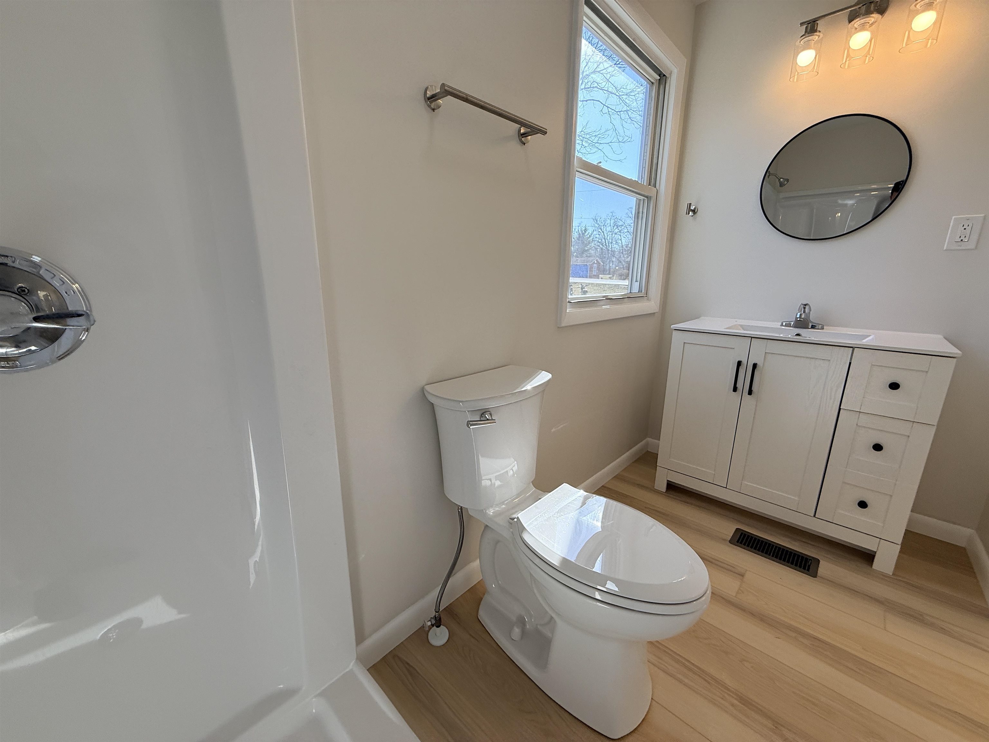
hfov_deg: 102.1
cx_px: 494
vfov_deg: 85.7
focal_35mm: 14
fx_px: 400
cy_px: 371
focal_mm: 2.22
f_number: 2.2
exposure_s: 1/284
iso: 64
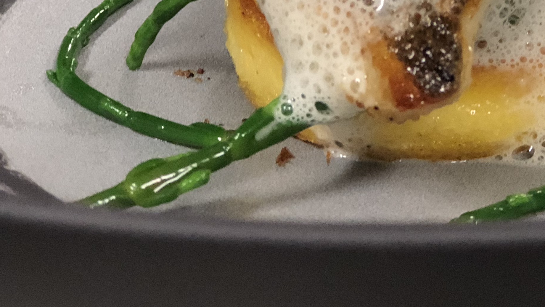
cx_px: 462
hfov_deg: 15.6
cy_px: -86
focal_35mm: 136
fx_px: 1966
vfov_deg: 8.8
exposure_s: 1/50
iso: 500
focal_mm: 6.6
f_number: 2.8
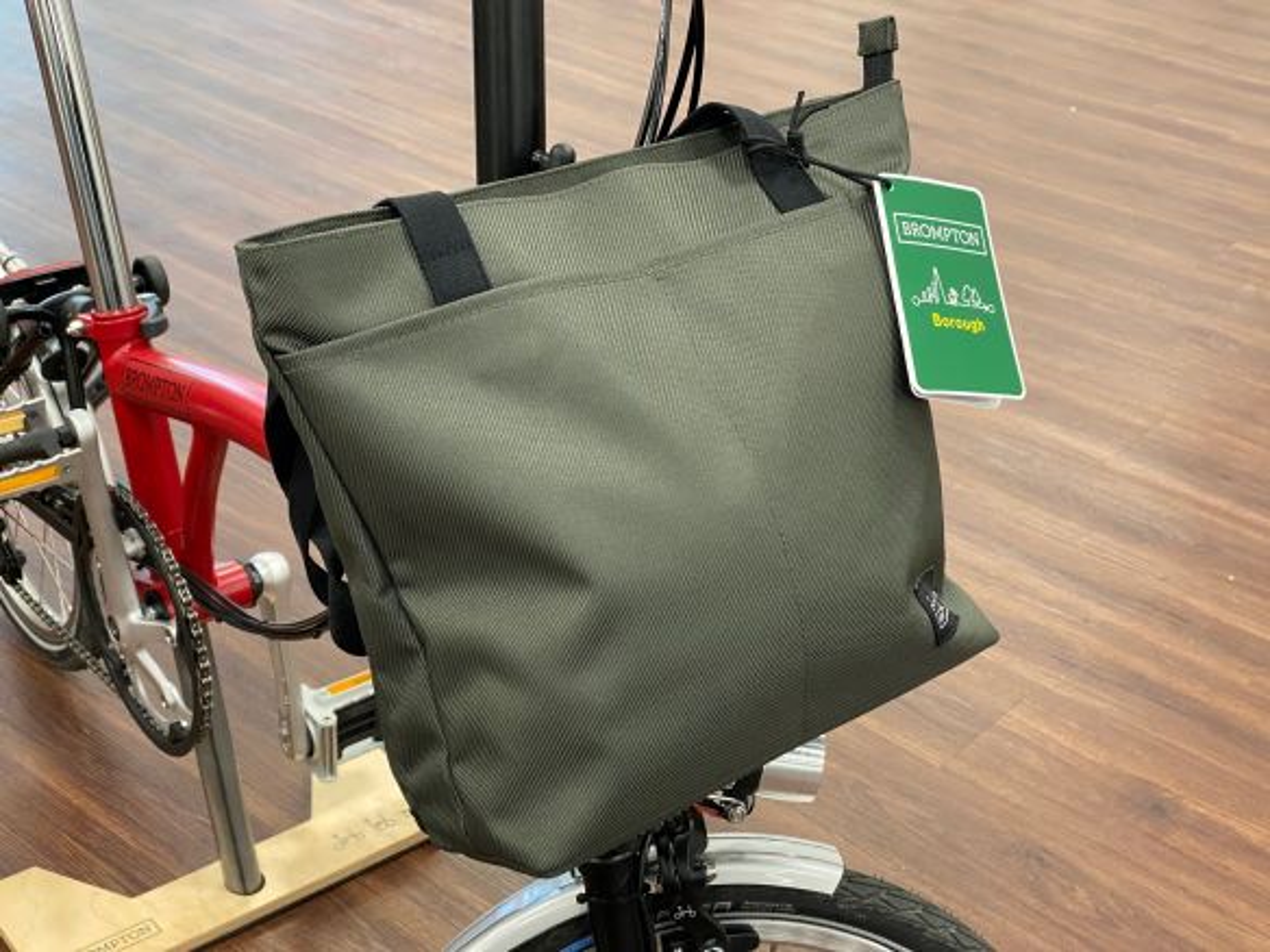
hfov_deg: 36.8
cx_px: 635
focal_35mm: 52
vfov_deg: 28.0
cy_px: 476
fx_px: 1908
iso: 160
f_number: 2
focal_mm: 6
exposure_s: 1/50
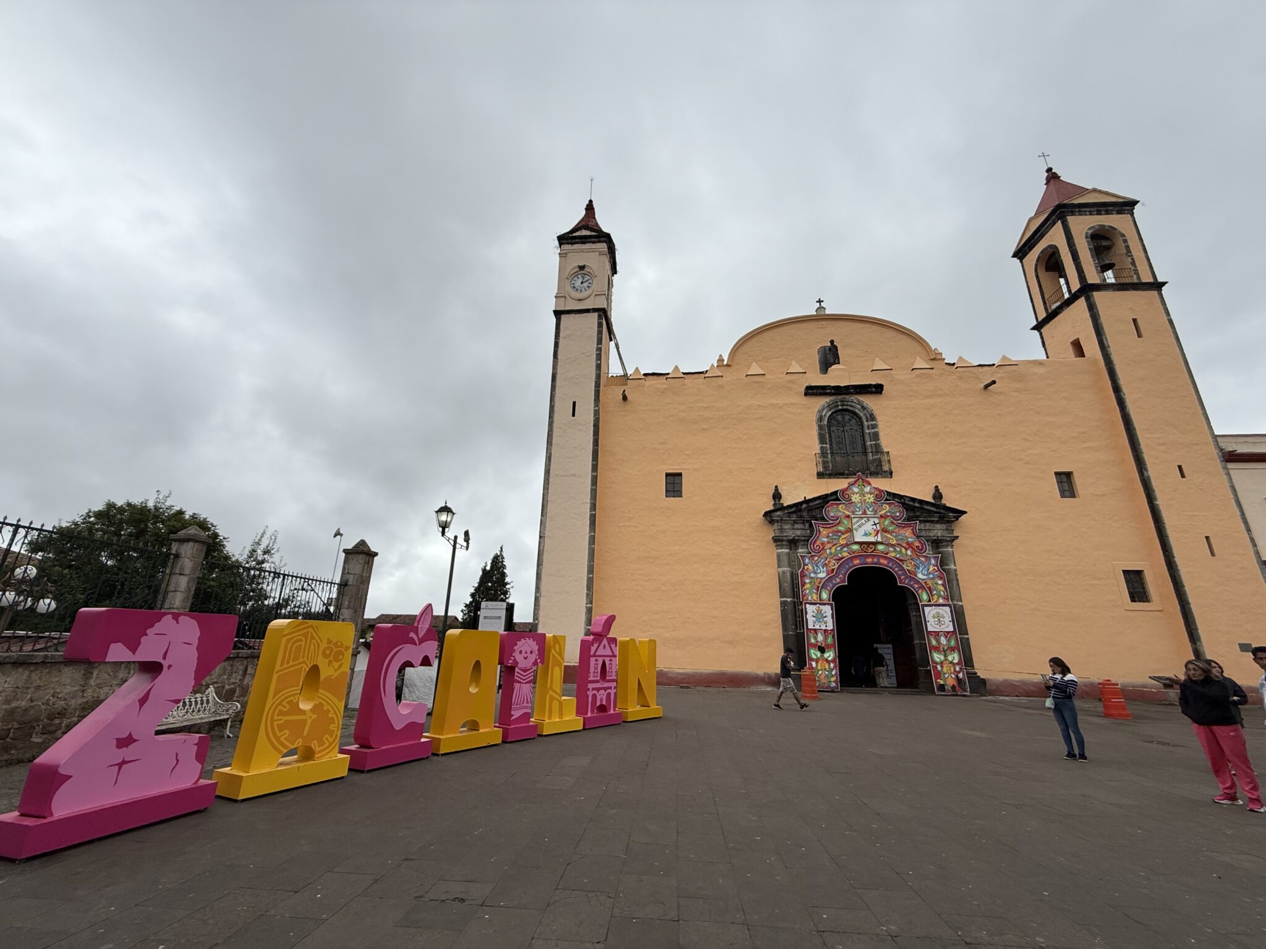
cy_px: 474
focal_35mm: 14
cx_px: 633
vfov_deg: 85.7
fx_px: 512
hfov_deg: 102.1
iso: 50
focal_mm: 2.22
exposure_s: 1/864
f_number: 2.2
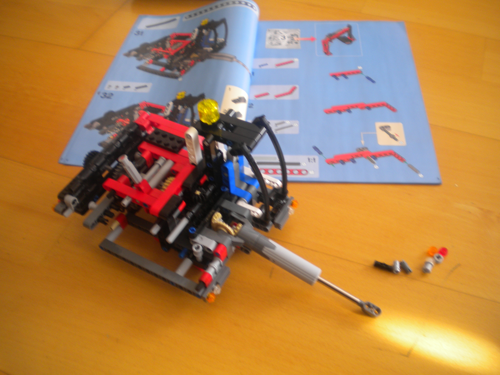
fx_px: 506
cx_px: 250
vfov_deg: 40.7
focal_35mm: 35
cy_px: 188
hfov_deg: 52.6
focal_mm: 6.3
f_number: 3.1
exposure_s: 1/10.4
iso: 80
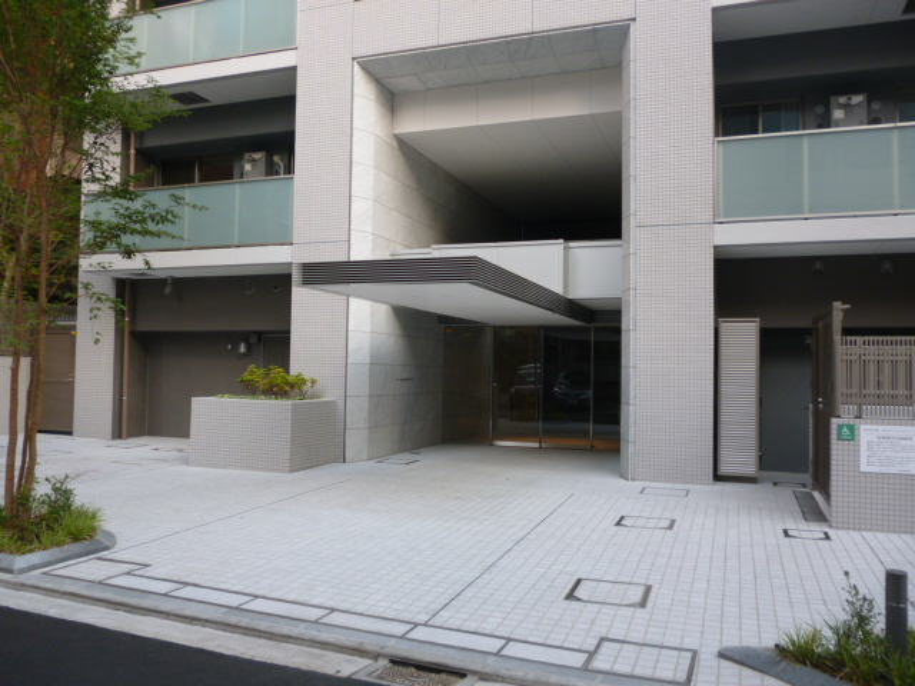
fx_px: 740
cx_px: 458
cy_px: 343
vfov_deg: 49.7
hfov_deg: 63.4
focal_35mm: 28
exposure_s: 1/60
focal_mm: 5
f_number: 3.1
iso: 100
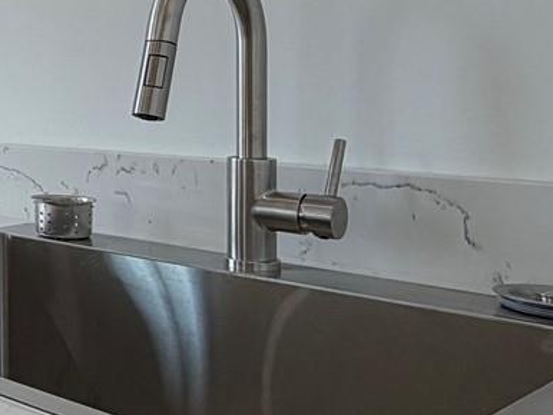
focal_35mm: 58
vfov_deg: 24.8
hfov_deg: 25.7
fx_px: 927
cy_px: 74
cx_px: -255
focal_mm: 2.22
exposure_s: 1/156
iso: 40
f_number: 2.2
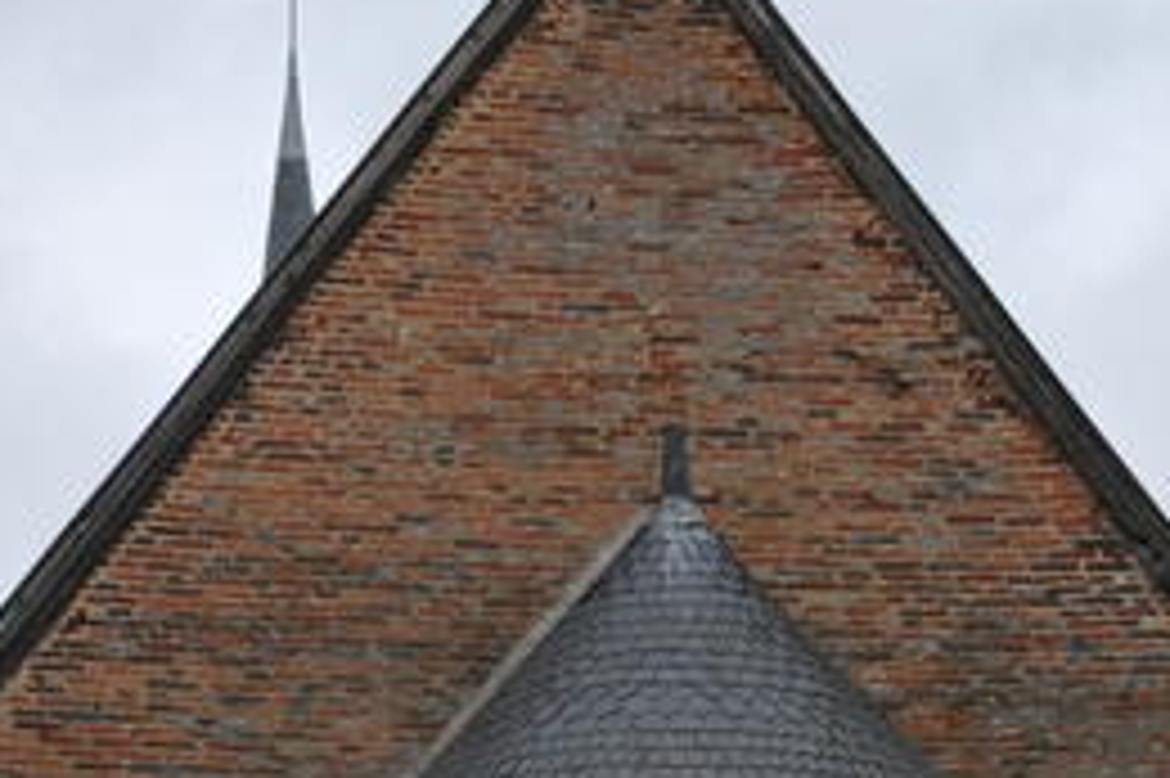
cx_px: 796
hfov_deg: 13.7
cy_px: 1102
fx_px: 4872
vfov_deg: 8.9
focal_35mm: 150
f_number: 10
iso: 200
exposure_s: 1/400
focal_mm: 26
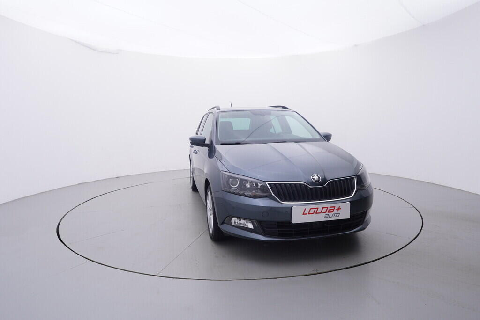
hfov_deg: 77.3
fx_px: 300
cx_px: 240
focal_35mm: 22
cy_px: 160
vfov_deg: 56.2
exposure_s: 1/80
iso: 200
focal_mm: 15
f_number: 5
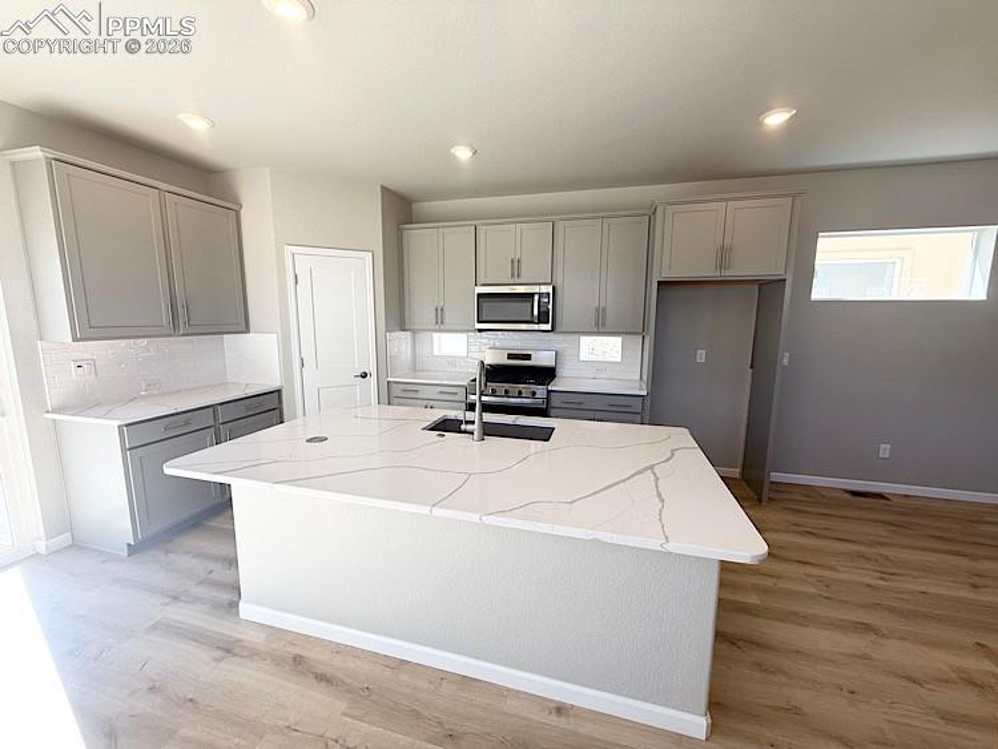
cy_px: 374
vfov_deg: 85.7
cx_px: 499
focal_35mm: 14
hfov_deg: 102.0
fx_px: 404
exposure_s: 1/174
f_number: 2.2
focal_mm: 2.22
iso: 50
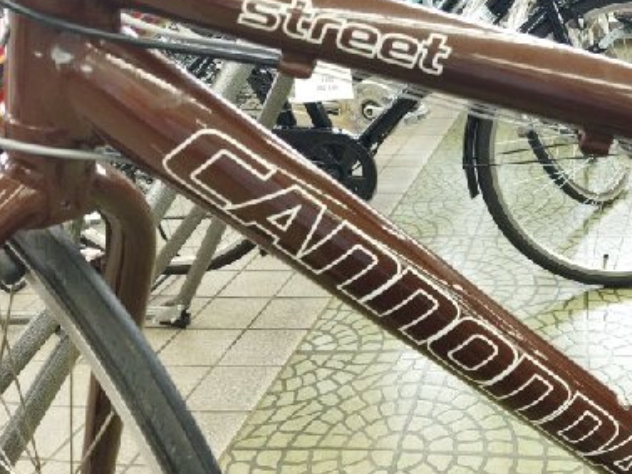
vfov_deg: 33.6
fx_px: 785
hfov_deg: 42.6
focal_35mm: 43
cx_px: 466
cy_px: 218
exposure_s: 1/60
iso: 151
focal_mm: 4.71
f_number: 1.79
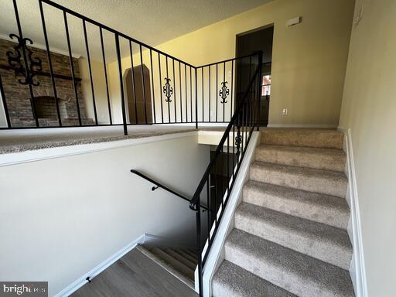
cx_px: 198
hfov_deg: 106.2
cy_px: 148
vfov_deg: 89.9
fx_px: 149
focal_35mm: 13
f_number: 1.8
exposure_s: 1/60
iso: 125
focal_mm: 1.57
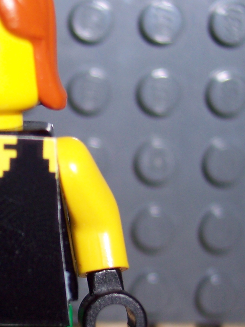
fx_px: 963
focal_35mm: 102
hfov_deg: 14.3
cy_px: 246
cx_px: 9
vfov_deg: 19.1
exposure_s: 1/60
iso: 100
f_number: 2.8
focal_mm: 8
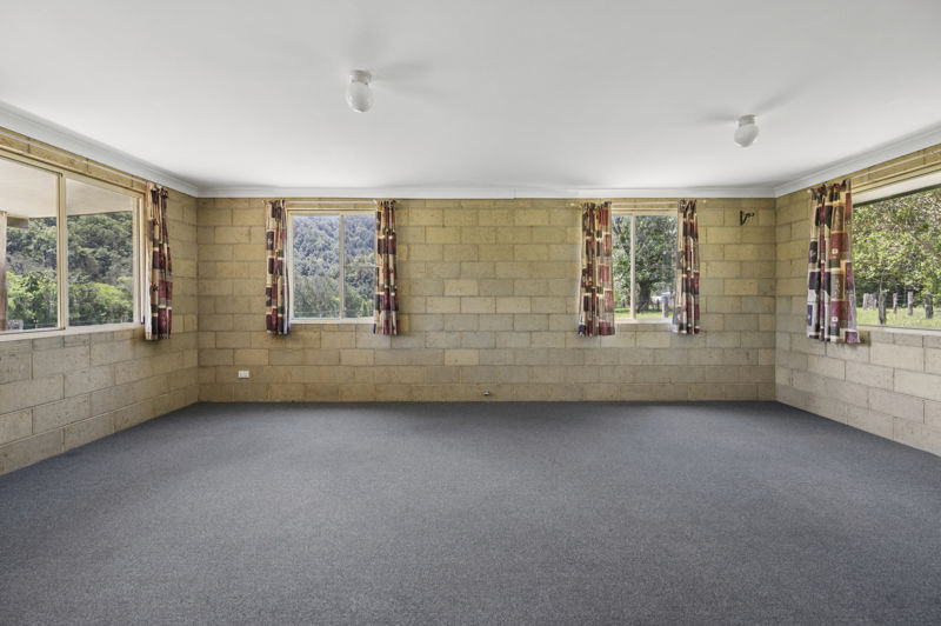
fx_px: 366
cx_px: 470
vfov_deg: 81.1
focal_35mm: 14
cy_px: 313
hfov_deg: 104.3
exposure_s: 1/25
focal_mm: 14
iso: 200
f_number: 7.1
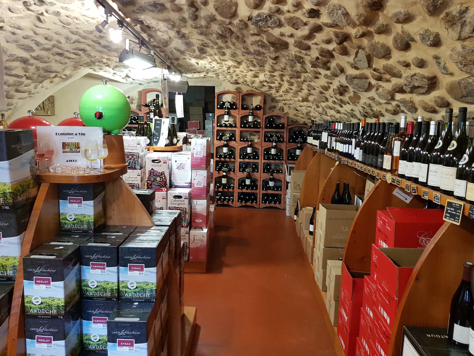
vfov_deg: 53.1
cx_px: 237
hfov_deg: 67.3
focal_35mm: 26
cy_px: 178
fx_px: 356
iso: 250
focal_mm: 4.2
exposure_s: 1/33
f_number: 1.7
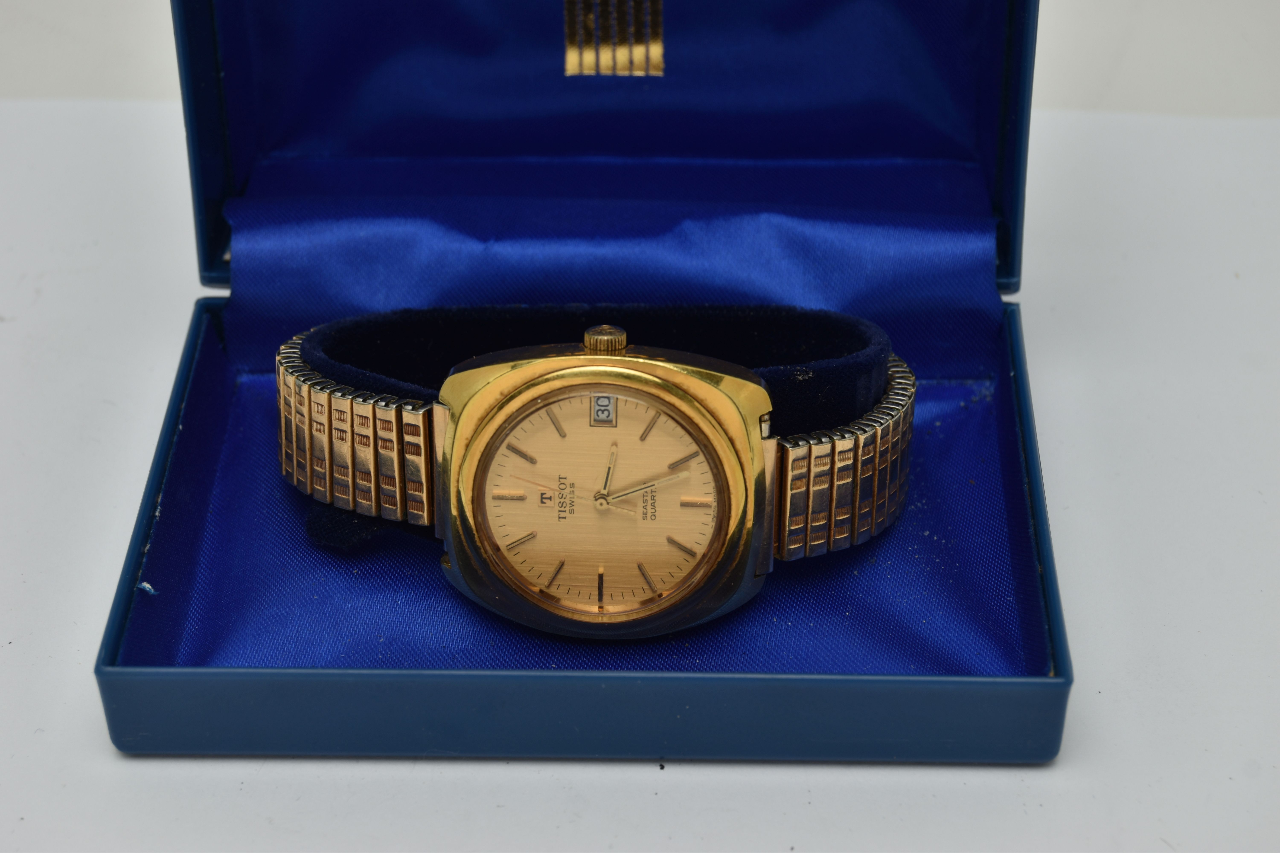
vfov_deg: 16.6
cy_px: 426
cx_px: 640
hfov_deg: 24.6
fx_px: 2933
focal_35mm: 82
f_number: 8
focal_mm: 55
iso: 100
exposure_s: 1/125
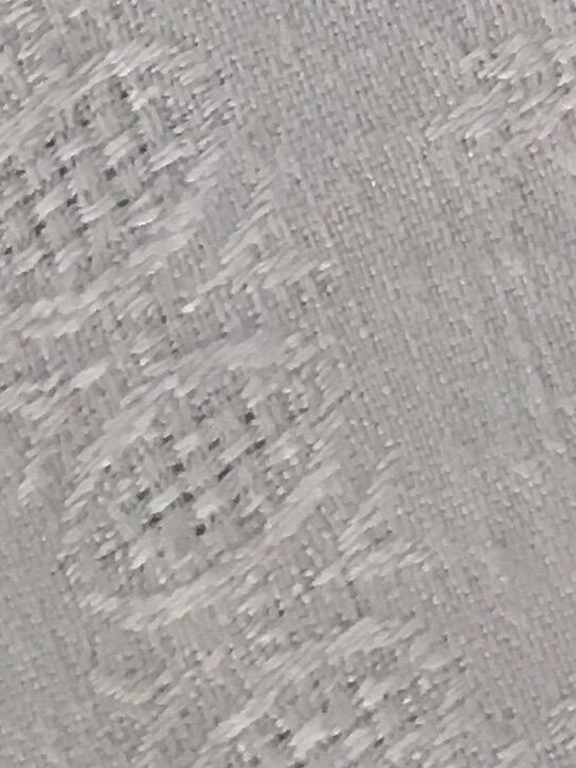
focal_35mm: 163
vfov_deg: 10.1
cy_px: -1244
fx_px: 3615
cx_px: 1257
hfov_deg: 8.5
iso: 32
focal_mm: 4.15
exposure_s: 1/33
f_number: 2.2
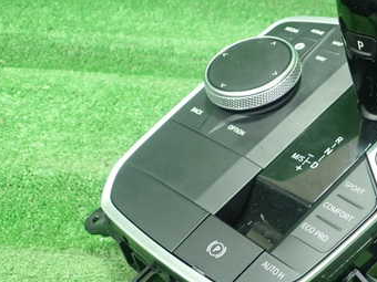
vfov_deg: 27.5
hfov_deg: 35.2
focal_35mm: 53
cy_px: 159
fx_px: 577
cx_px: 291
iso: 640
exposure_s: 1/125
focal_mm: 5.5
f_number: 2.3
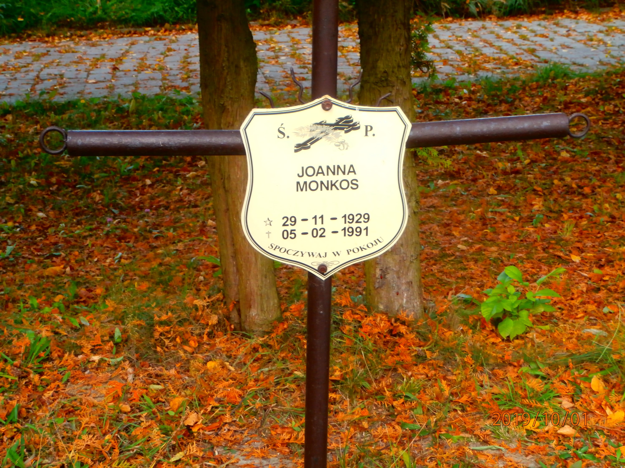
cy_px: 234
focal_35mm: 68
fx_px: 1228
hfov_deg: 28.6
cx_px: 312
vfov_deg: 21.6
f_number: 4.7
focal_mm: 12.1
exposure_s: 1/100
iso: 100
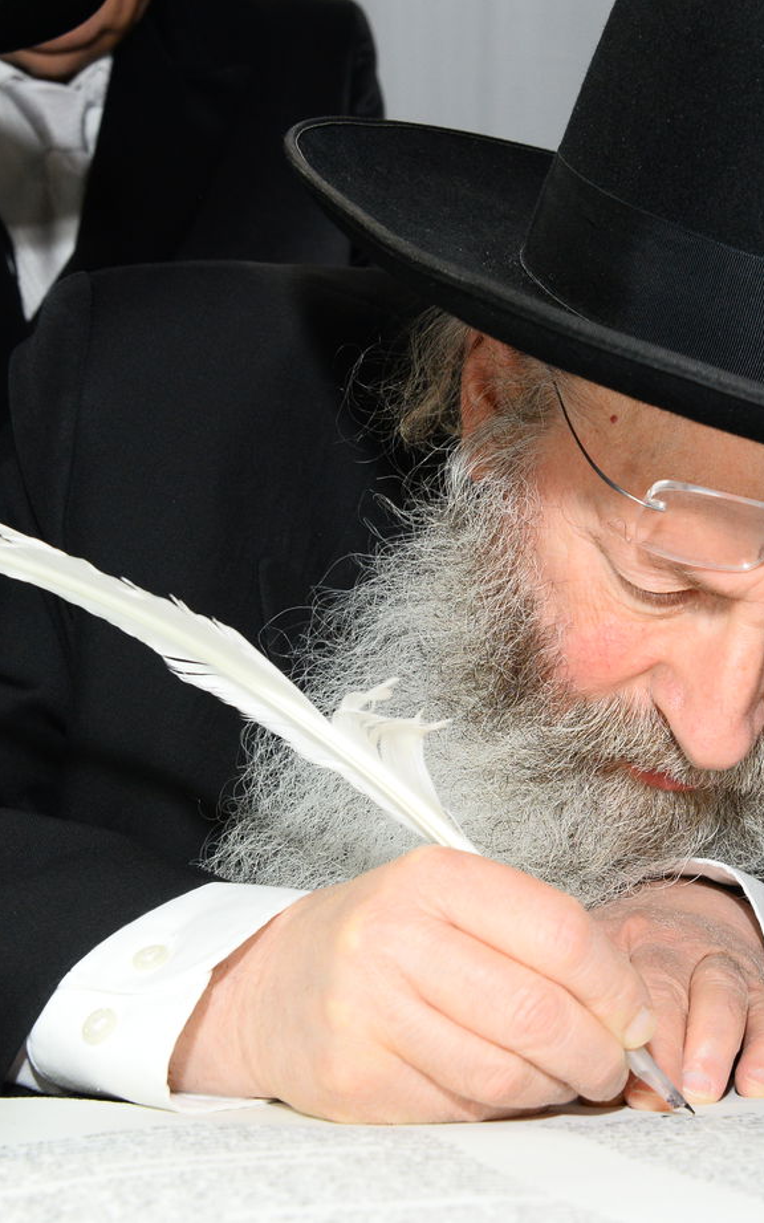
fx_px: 2166
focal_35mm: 65
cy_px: 606
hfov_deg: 19.7
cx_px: 647
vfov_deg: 31.5
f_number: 9
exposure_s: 1/100
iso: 1600
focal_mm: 42
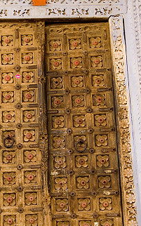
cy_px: 136
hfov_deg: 17.6
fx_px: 455
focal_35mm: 74
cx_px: 49
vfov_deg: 27.8
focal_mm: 26
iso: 100
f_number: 4.5
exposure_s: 1/80
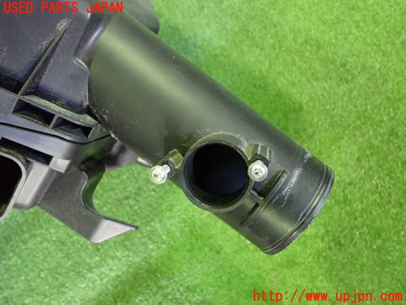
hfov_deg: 60.0
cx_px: 203
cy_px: 152
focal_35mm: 30
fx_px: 352
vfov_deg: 46.8
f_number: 2.3
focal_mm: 5.4
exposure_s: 1/30
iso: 800
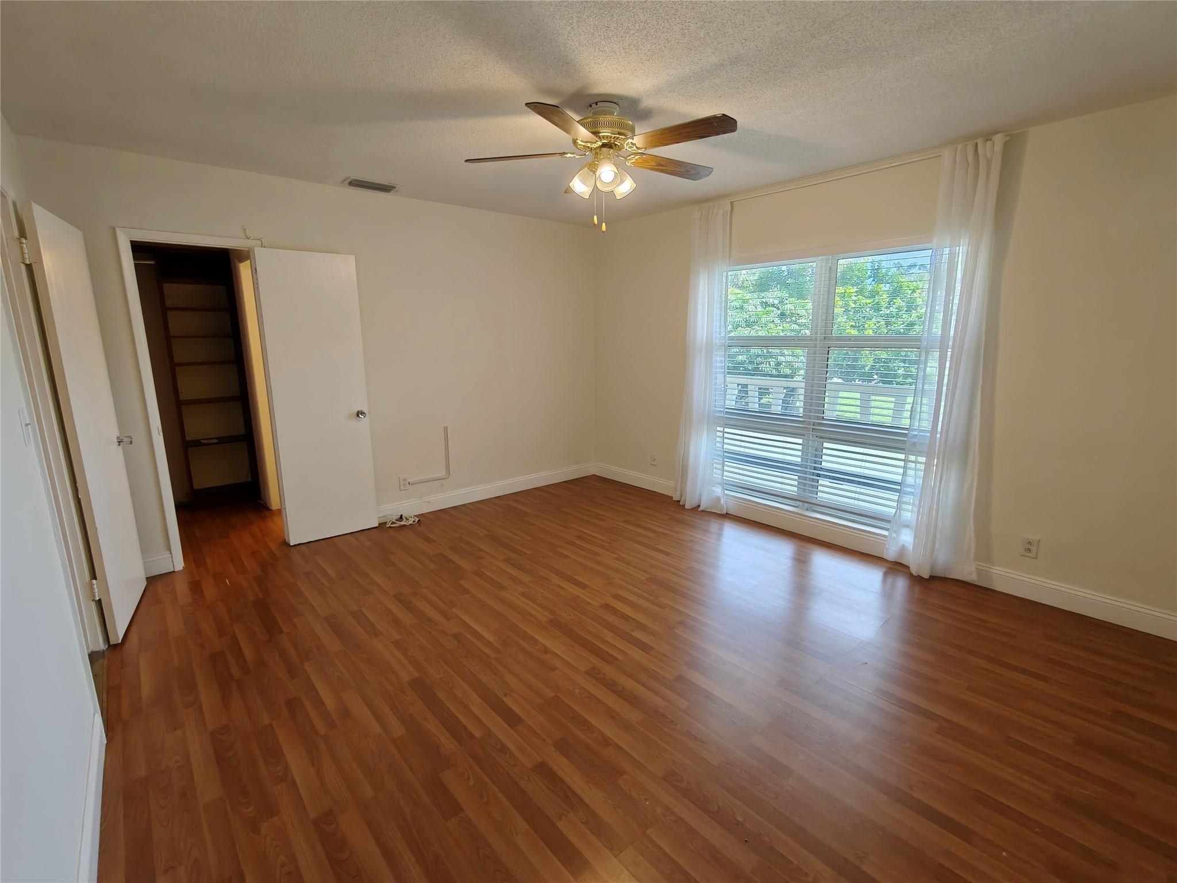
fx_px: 510
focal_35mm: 15
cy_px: 442
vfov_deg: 81.7
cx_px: 588
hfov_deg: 98.2
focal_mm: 2.3
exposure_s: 1/120
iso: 250
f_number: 2
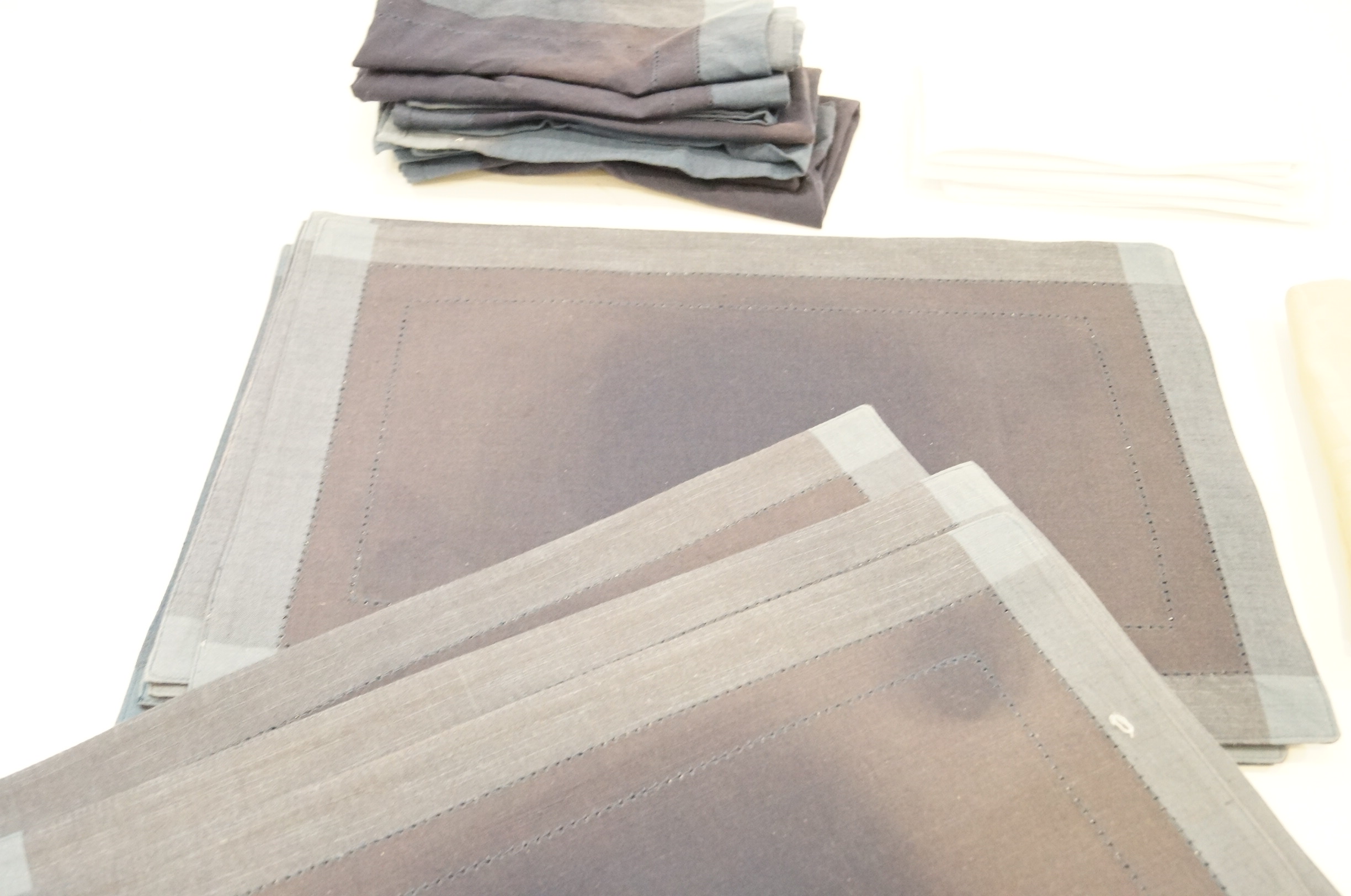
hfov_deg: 53.2
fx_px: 1349
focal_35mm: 36
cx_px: 676
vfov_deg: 36.8
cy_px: 448
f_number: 4
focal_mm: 24
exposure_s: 1/25
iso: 3200
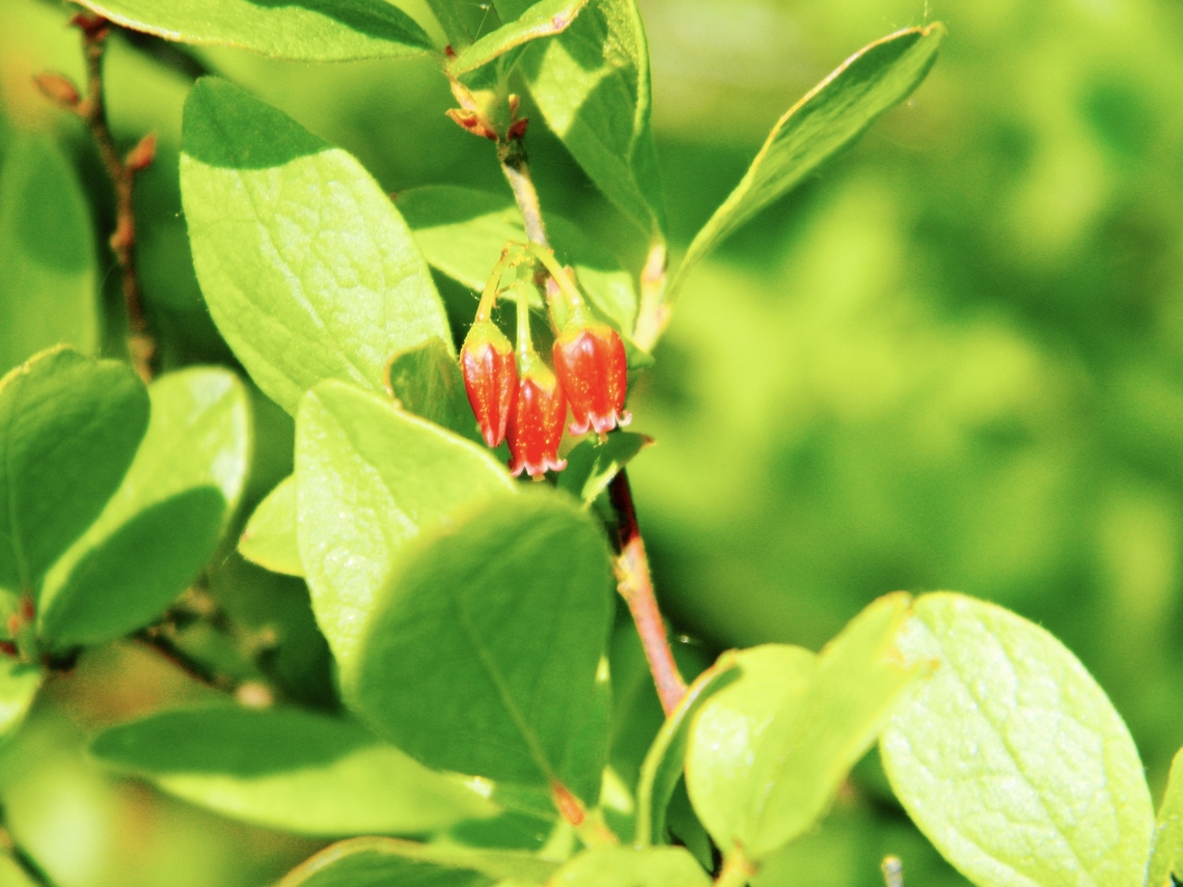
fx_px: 5058
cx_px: 592
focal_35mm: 148
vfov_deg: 10.0
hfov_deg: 13.3
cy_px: 444
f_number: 5
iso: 80
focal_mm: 26.8
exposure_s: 1/150
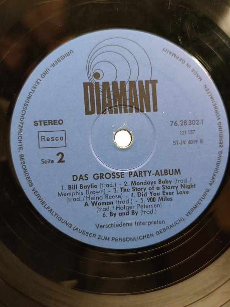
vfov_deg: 39.7
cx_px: 115
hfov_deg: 30.3
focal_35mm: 48
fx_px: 425
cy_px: 154
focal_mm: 6.72
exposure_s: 1/60
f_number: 1.69
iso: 1265
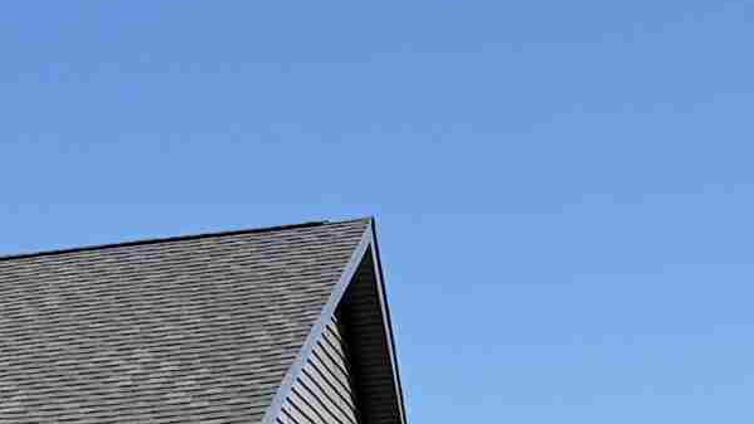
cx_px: -646
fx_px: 2679
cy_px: 1130
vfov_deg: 8.1
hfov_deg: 14.0
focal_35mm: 134
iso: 100
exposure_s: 1/4167
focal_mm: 6.76
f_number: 1.78
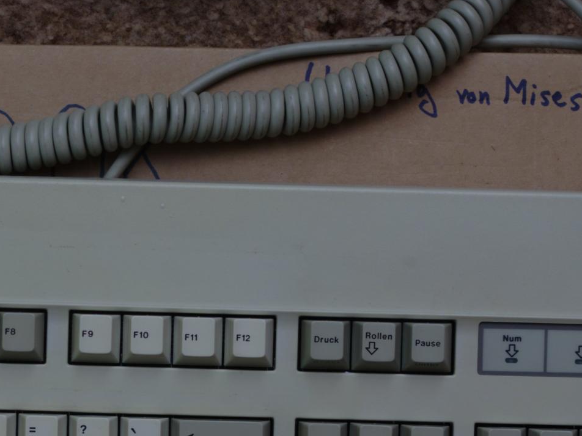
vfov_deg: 9.4
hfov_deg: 12.5
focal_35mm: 157
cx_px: 97
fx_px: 2640
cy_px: 426
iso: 100
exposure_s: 1.5
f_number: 11
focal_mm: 47.5
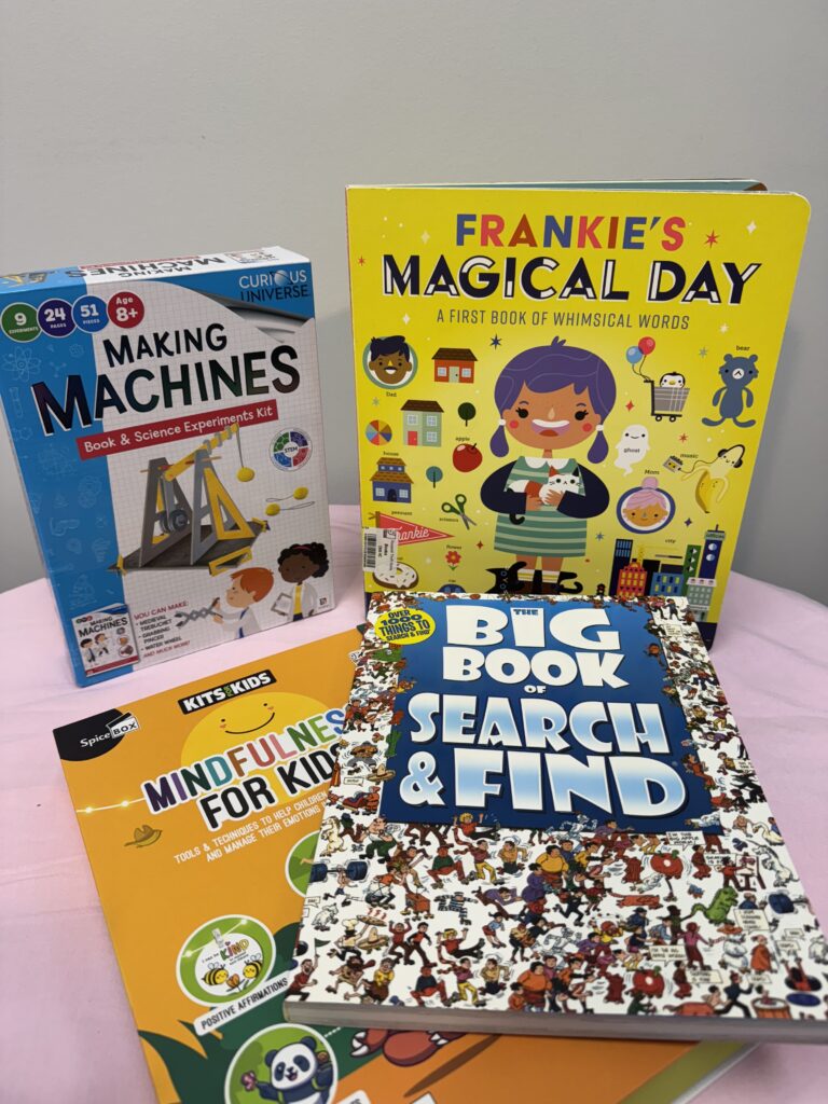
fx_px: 765
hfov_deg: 56.8
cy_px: 552
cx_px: 414
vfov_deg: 71.6
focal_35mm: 24
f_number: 1.78
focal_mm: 6.76
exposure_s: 1/120
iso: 80
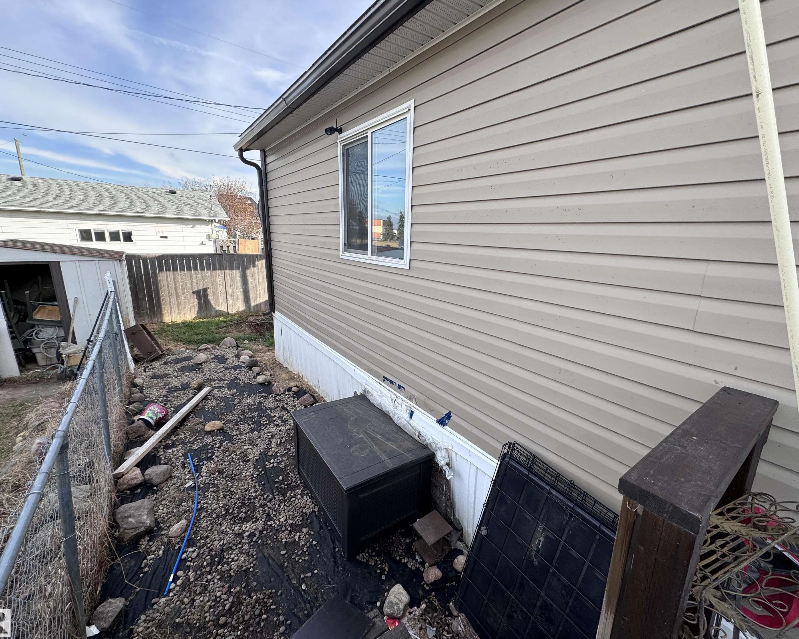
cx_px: 420
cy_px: 319
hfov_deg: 96.7
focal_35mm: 15
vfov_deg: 84.0
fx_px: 355
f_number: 2.2
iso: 40
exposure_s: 1/421
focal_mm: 2.22
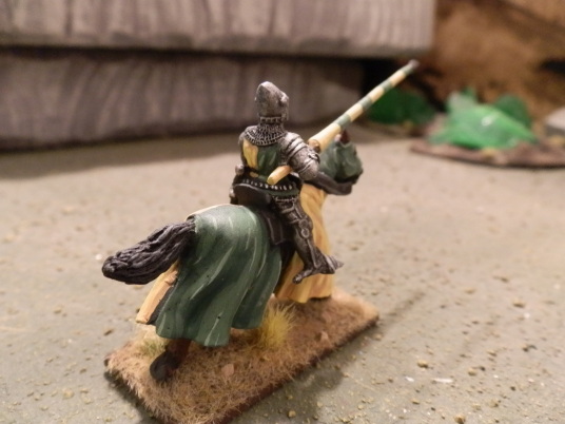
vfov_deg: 49.7
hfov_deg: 63.4
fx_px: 457
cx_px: 282
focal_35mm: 28
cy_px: 212
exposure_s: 1/30
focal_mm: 5
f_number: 3.1
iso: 400
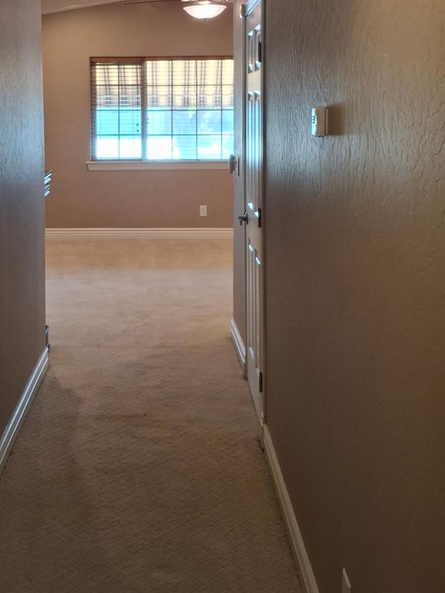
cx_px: 166
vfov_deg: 42.1
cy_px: 129
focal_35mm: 43
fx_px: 737
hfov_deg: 33.4
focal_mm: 4.69
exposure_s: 1/60
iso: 125
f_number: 1.8
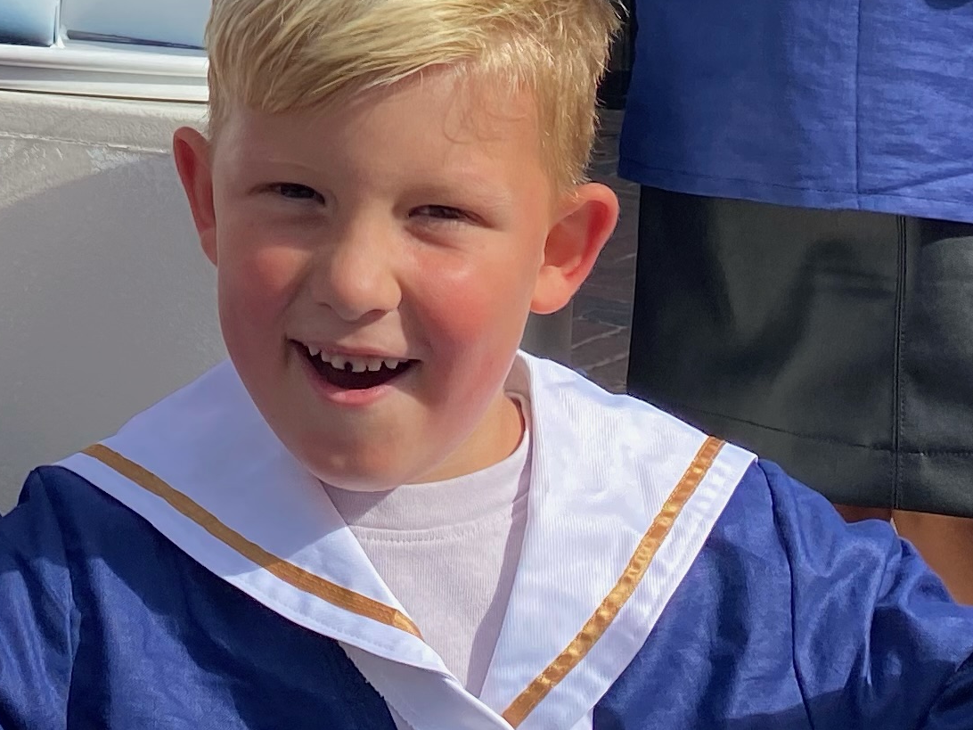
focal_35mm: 96
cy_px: -503
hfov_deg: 20.0
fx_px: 2698
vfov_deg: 14.0
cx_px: 74
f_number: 1.8
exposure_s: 1/2183
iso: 32
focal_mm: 4.25
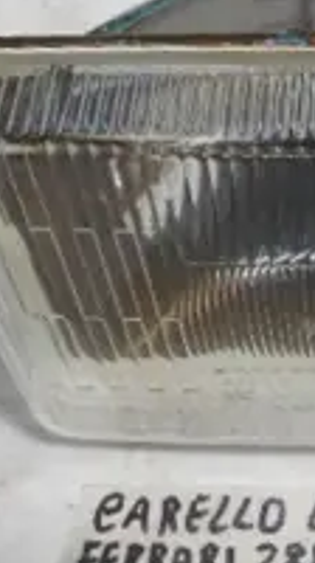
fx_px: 1013
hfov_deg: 17.1
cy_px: 335
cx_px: 354
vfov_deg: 31.0
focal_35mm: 68
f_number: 3.2
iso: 80
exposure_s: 1/800
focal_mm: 4.6
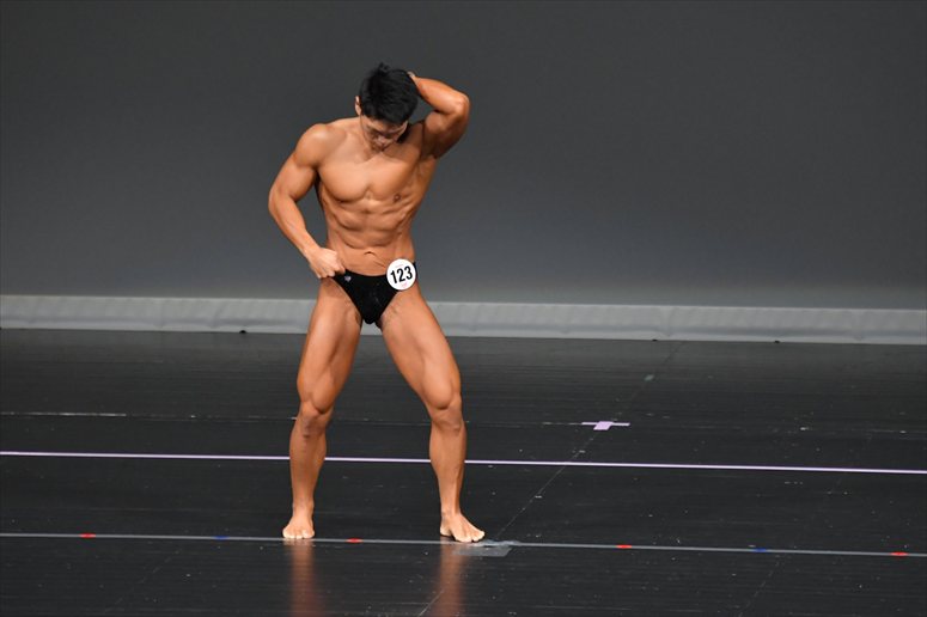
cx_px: 464
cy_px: 308
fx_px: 8880
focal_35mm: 345
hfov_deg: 6.0
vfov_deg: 4.0
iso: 4000
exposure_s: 1/400
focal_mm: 230
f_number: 5.6
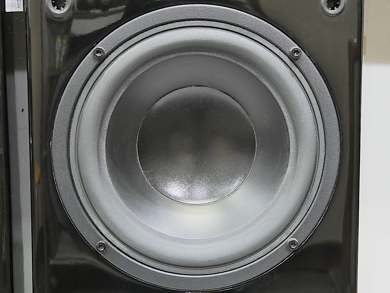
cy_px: 146
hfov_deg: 27.4
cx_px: 196
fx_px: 800
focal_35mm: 71
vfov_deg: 20.7
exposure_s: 1/13
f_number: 5
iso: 1600
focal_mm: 12.5
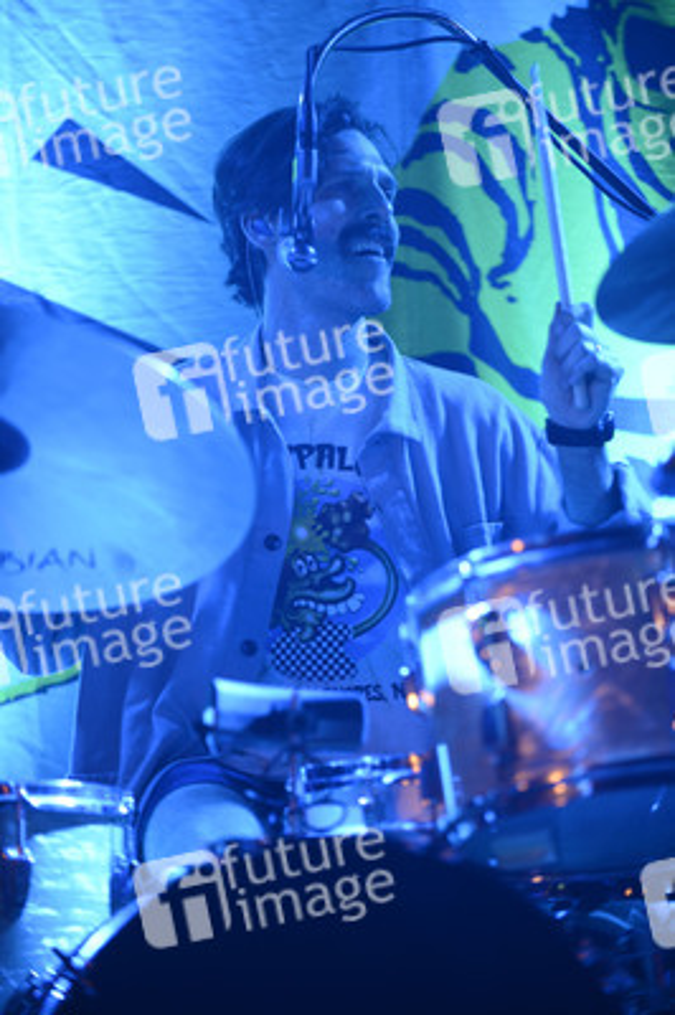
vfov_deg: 13.7
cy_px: 508
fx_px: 4226
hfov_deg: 9.1
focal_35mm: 150
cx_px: 338
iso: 1000
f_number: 2.8
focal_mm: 150
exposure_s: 1/100
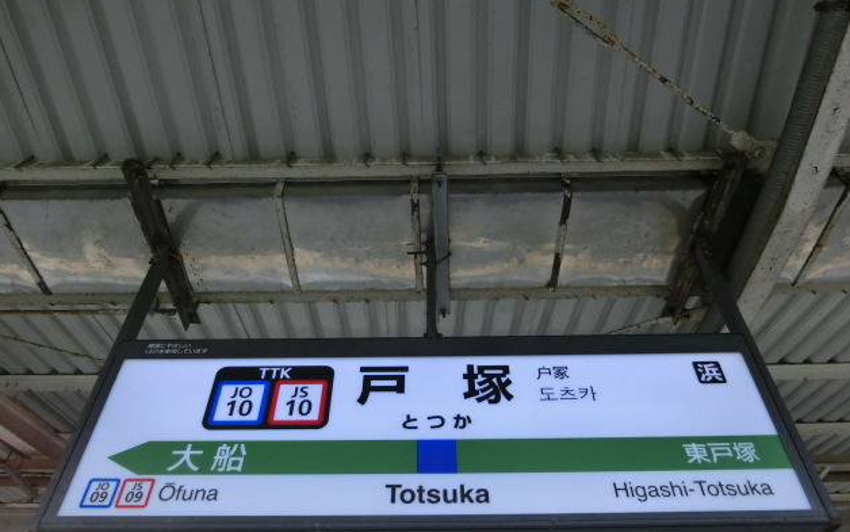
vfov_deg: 46.0
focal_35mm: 27
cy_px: 290
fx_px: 626
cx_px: 430
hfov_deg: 68.4
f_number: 3.5
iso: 200
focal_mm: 4.5
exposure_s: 1/125
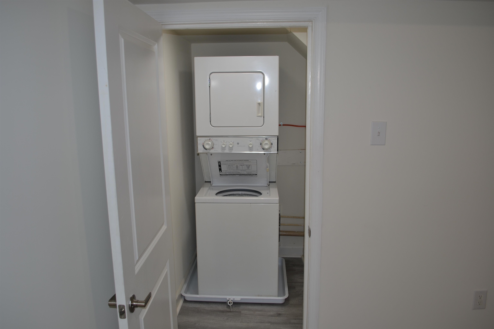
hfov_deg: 67.4
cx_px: 247
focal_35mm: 27
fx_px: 370
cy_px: 164
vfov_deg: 47.9
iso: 100
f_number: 3.5
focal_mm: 18
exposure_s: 1/60
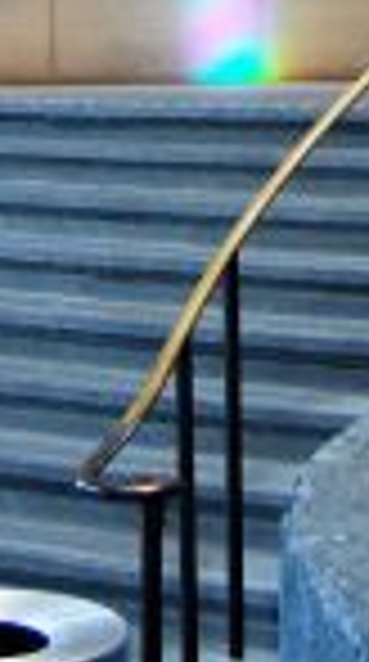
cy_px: -392
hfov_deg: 9.9
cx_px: 133
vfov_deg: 15.8
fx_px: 2138
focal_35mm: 122
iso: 800
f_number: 4.5
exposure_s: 1/80
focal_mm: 19
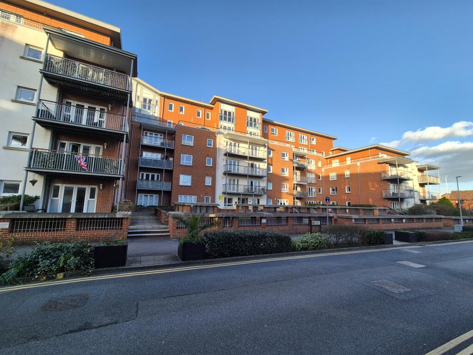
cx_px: 236
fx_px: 178
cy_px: 178
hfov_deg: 106.2
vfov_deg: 89.9
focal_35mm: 13
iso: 50
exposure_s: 1/584
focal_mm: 2.2
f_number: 2.2
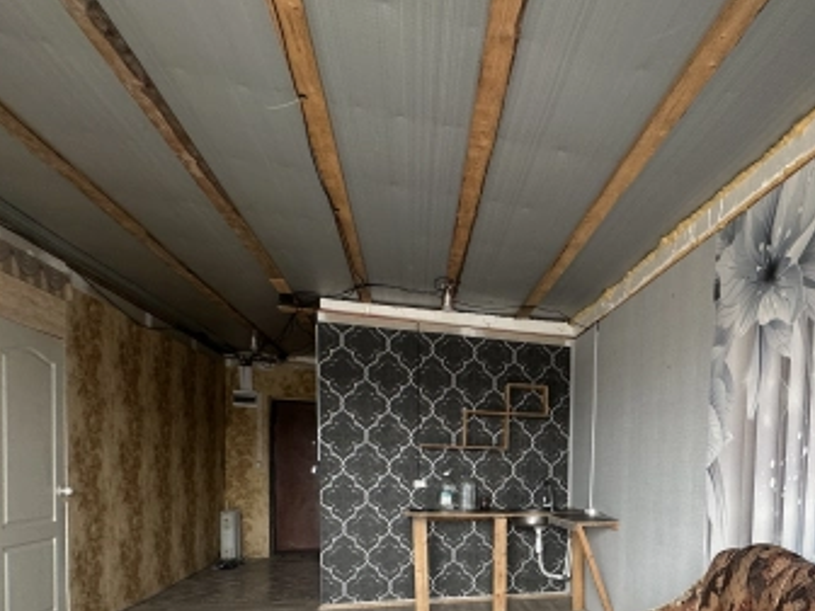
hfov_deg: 61.3
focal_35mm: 26
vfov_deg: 49.3
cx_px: 662
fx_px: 612
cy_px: 507
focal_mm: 2.22
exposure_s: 1/99
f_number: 2.2
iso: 80
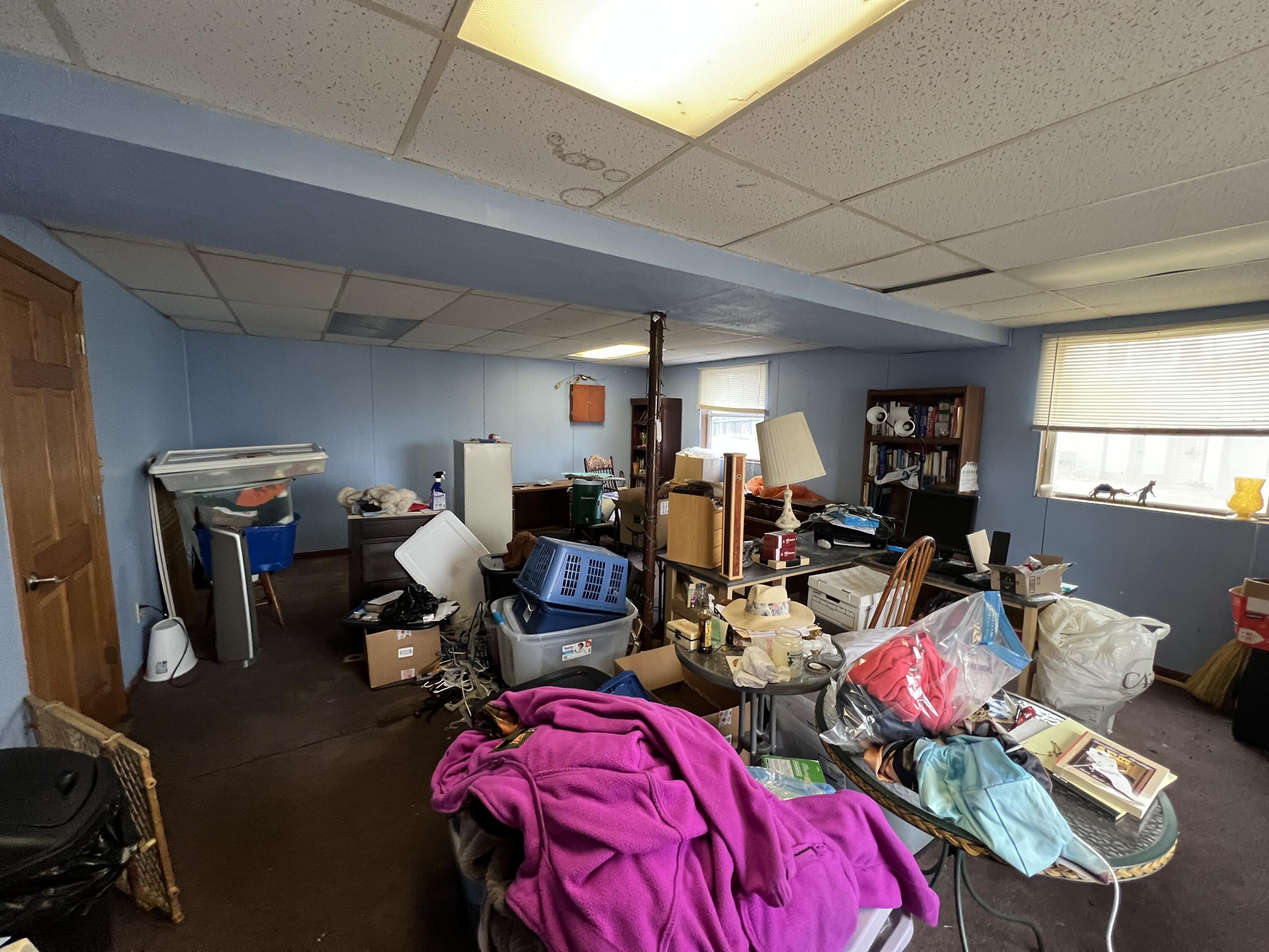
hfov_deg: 106.2
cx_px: 634
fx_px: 477
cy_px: 476
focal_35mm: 13
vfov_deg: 89.9
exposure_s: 1/60
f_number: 1.8
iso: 500
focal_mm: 1.57
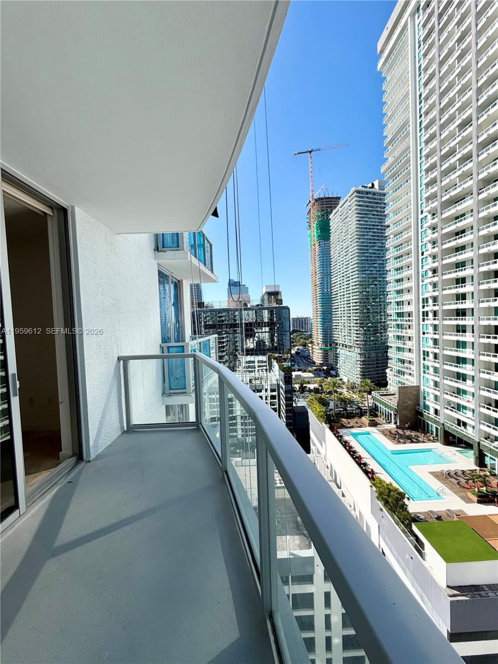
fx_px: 269
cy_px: 332
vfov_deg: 102.1
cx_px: 249
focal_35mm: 14
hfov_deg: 85.7
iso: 25
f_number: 2.2
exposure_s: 1/770
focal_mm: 2.22
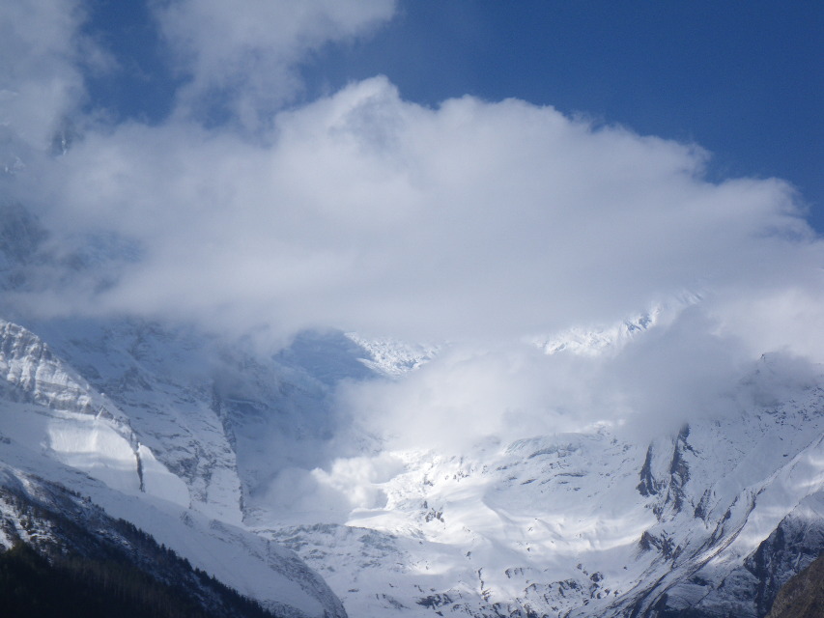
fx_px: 1833
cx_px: 412
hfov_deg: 25.3
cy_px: 309
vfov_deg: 19.1
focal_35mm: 77
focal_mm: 13.7
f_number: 5.8
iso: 50
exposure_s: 1/400
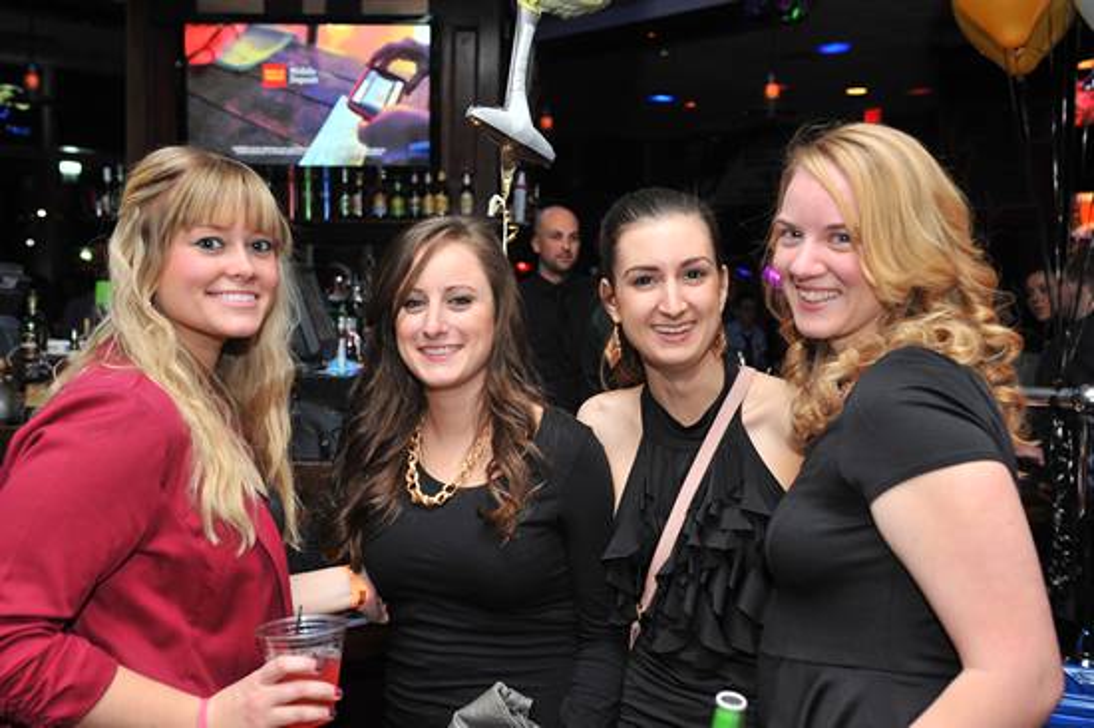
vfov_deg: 29.8
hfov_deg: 43.6
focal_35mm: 45
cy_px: 364
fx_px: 1367
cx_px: 547
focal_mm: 45
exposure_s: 1/100
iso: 1000
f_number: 5
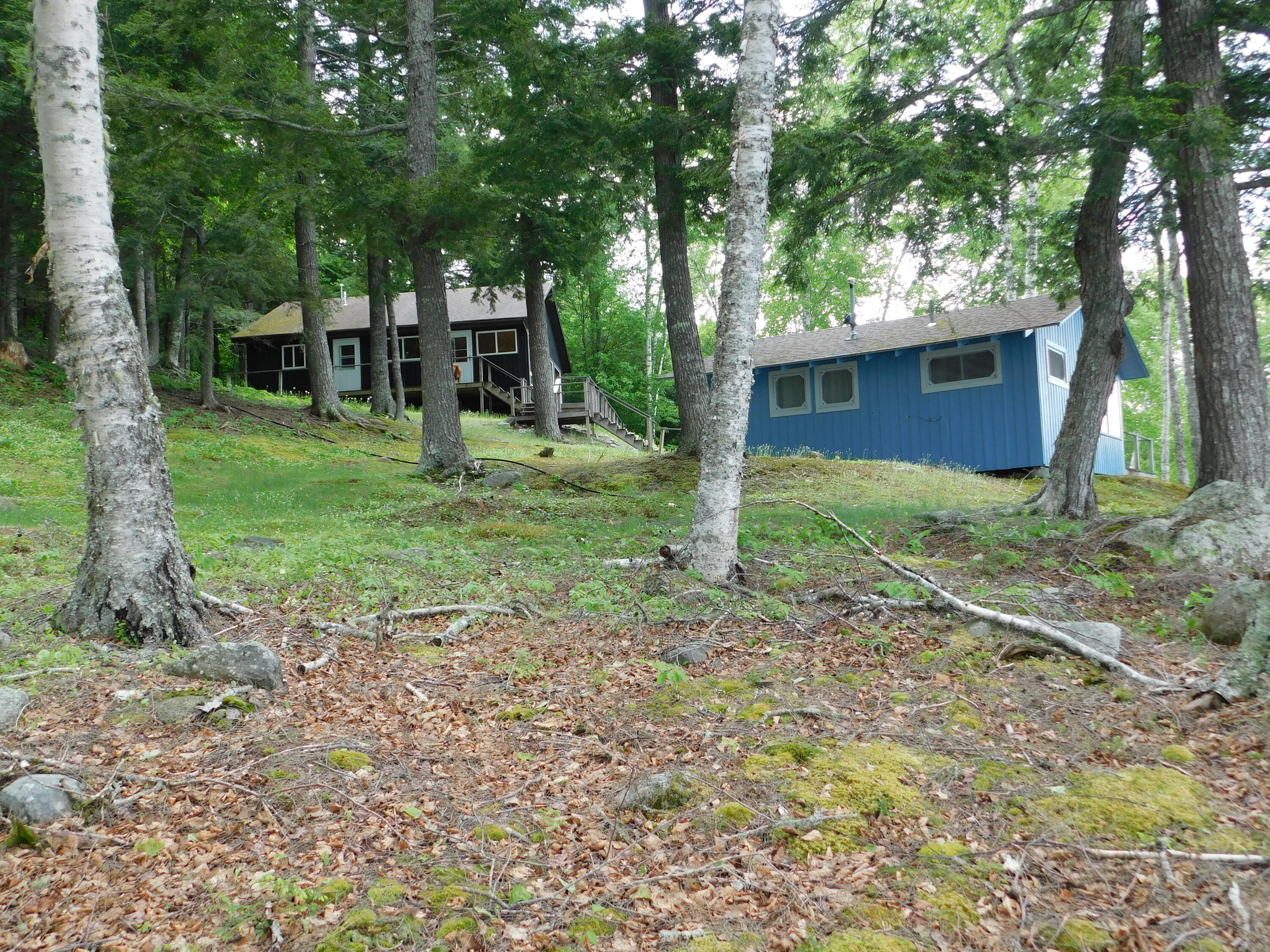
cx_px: 635
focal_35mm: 30
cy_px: 476
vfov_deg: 46.8
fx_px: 1101
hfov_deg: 60.0
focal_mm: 5.3
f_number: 3.2
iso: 125
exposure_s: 1/125
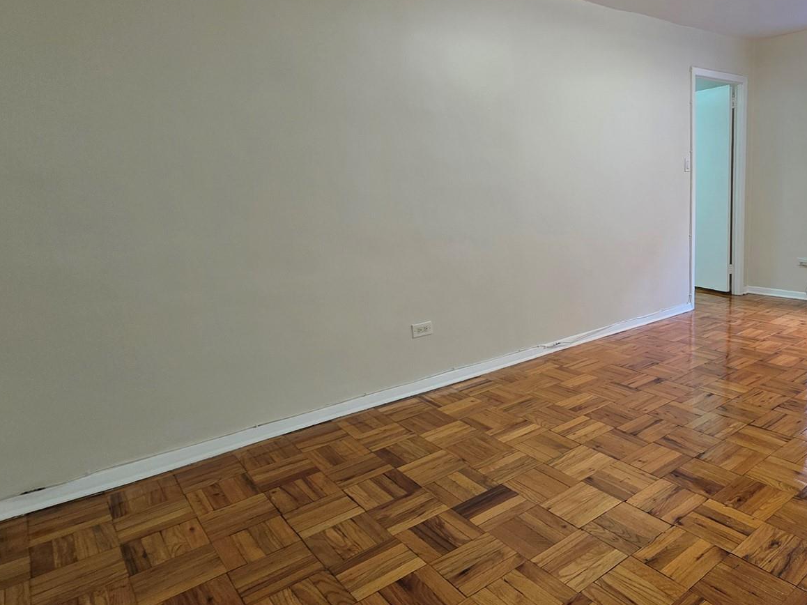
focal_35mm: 23
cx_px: 592
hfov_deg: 69.7
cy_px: 302
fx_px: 536
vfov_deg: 58.9
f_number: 1.9
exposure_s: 1/26.4
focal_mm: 2.2
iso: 80
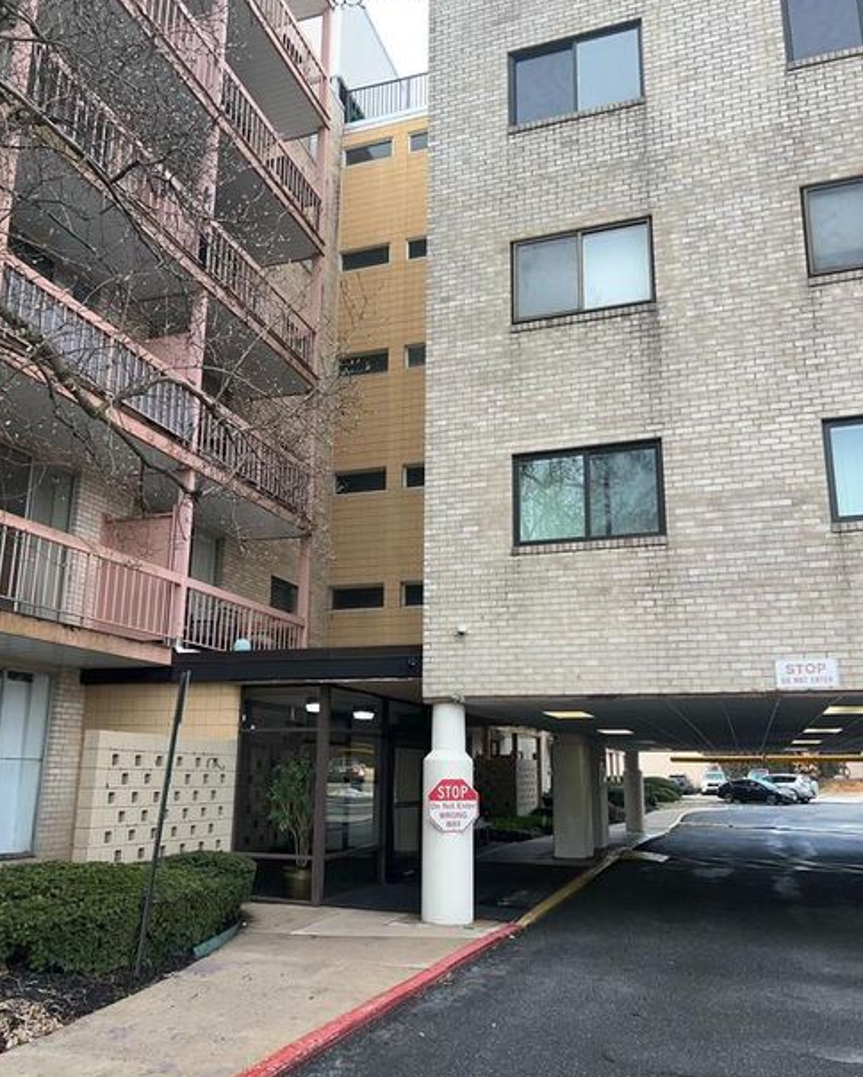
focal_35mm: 28
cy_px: 554
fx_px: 893
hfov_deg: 51.6
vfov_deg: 62.2
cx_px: 426
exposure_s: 1/1019
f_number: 1.5
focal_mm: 5.7
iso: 32
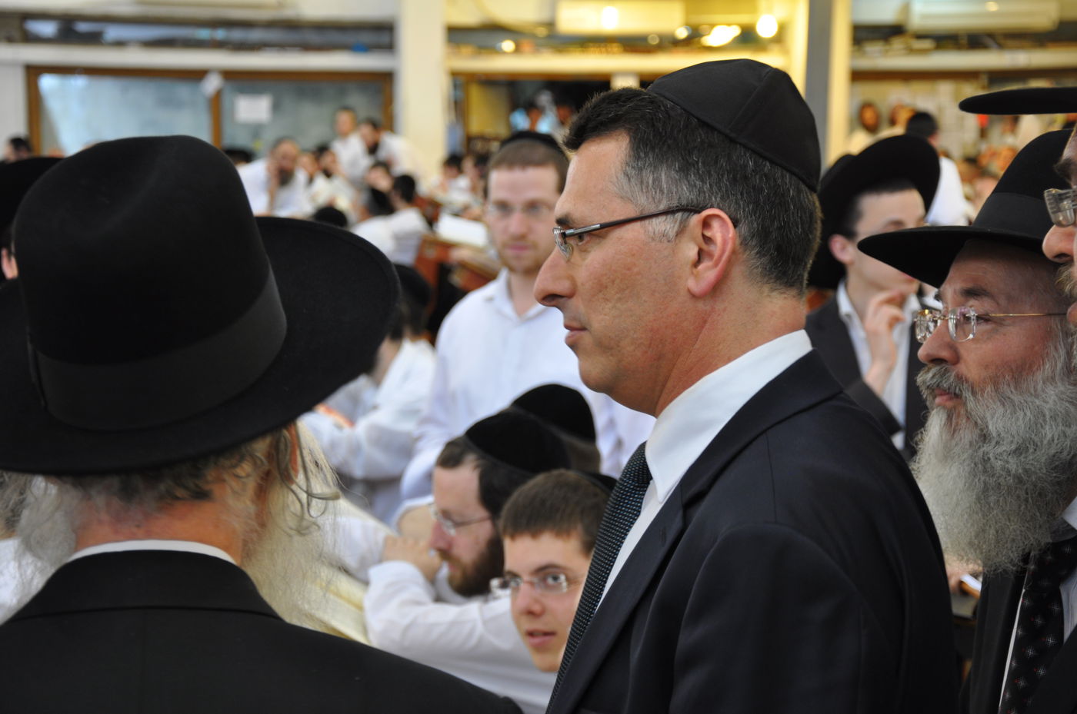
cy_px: 357
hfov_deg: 26.0
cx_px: 538
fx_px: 2330
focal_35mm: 78
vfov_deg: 17.4
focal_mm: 52
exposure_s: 1/15
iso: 450
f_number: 5
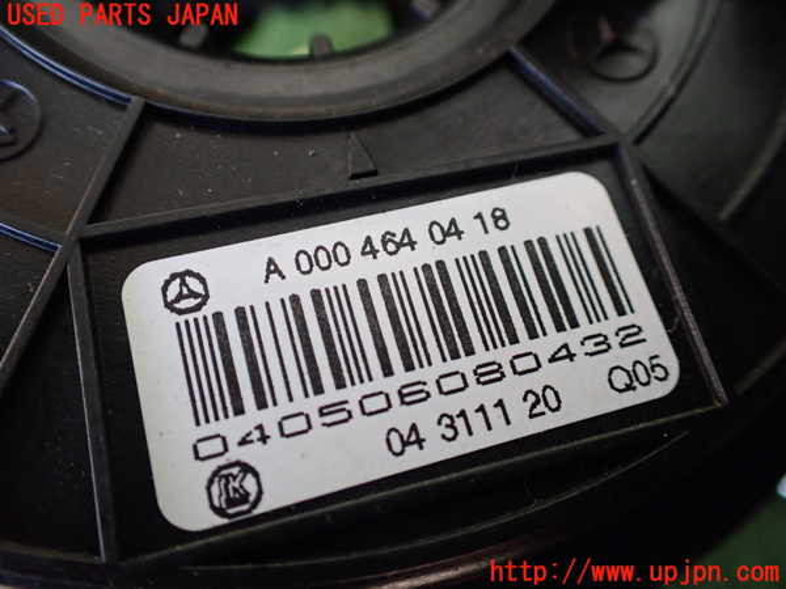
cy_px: 294
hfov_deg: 60.0
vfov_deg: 46.8
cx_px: 393
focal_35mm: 30
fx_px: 681
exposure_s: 1/125
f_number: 2.3
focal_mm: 5.4
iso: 400
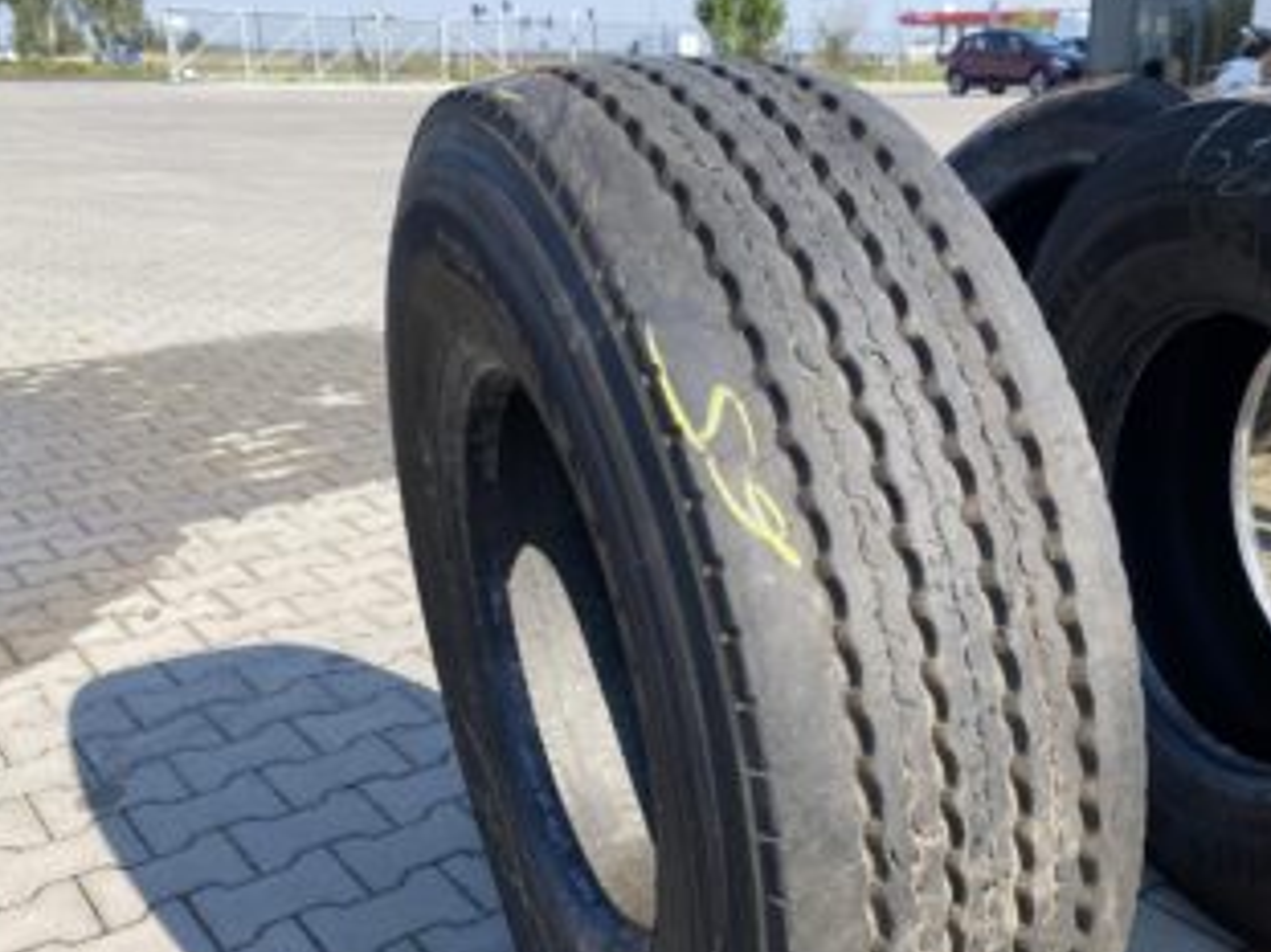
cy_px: 631
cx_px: 826
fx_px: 1321
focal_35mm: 36
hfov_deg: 50.6
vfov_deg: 39.2
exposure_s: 1/1103
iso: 32
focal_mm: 4.25
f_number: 1.8
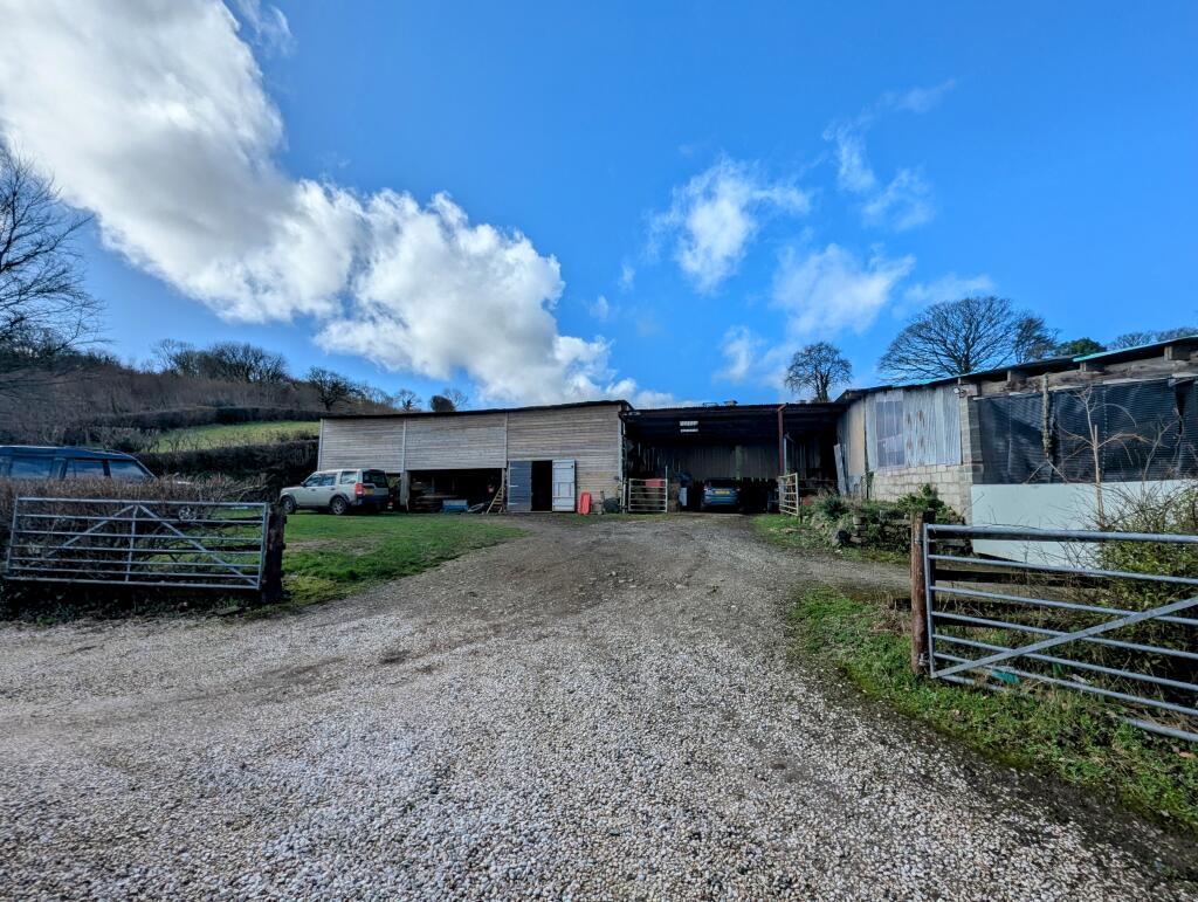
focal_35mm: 13
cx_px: 599
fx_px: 451
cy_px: 451
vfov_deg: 90.1
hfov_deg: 106.1
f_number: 2.2
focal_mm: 1.95
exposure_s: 1/3344
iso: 48
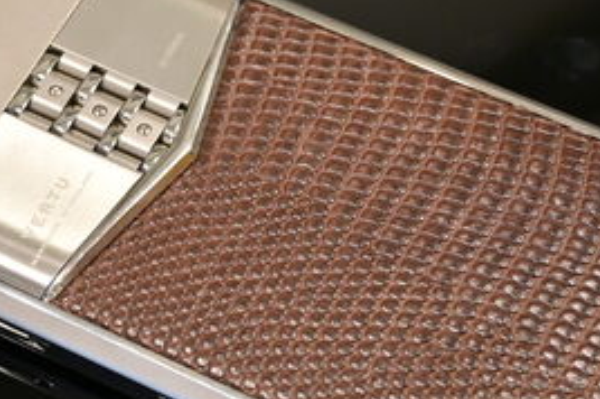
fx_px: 1860
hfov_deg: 18.3
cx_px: 233
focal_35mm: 112
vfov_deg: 12.2
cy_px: 219
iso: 900
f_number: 5
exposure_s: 1/50
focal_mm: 32.5
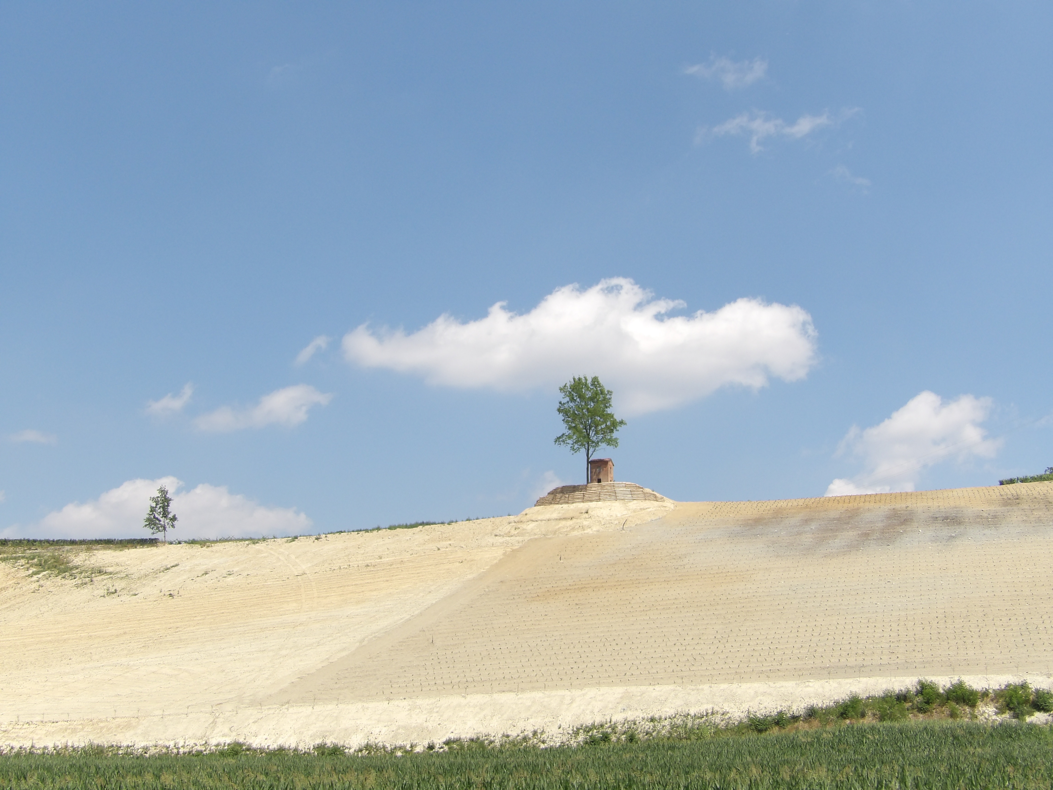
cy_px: 395
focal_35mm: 53
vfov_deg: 27.5
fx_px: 1612
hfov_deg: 36.2
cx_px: 526
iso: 100
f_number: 5.5
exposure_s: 1/550
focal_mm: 9.5
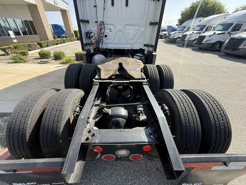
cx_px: 123
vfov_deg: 85.7
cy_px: 92
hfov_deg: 102.1
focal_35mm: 14
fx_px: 99
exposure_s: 1/424
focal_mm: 2.22
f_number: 2.2
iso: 50
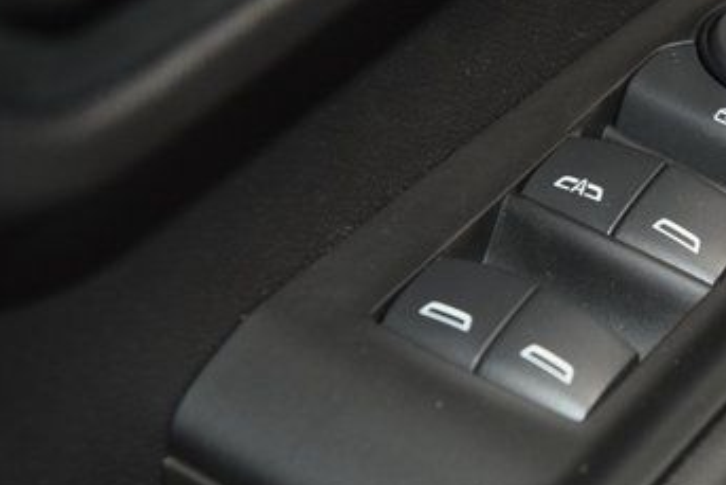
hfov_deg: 10.4
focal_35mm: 196
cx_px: 658
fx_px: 3954
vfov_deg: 7.0
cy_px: 170
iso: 1250
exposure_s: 1/60
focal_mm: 70
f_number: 4.5
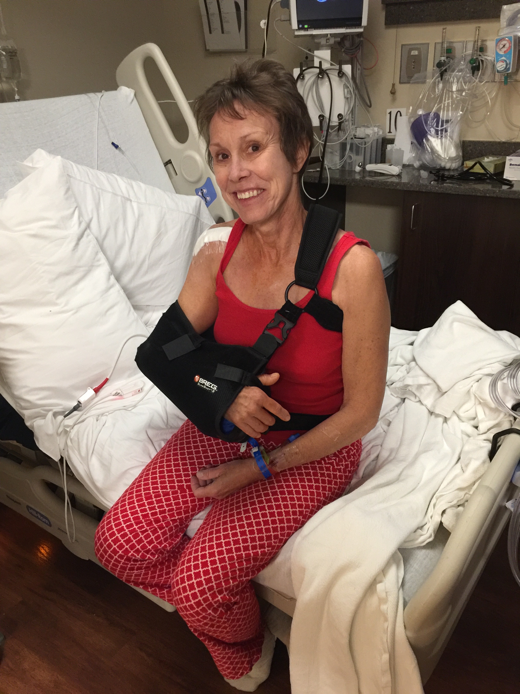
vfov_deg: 61.7
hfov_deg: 48.2
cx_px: 260
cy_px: 347
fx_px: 581
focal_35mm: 29
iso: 160
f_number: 2.2
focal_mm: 4.15
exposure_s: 1/15
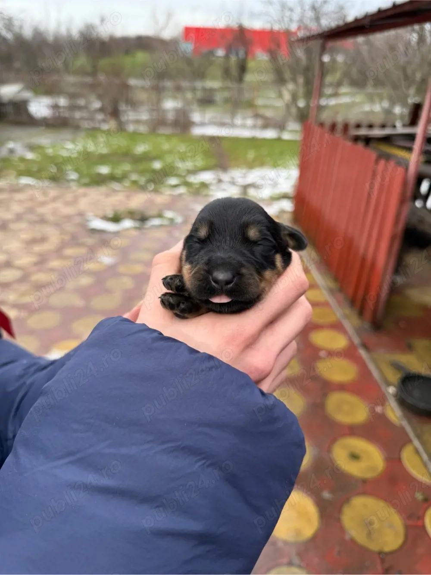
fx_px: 399
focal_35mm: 24
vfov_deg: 71.6
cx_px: 216
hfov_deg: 56.8
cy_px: 288
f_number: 1.78
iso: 80
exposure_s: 1/1091
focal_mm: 6.76
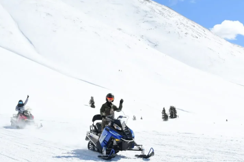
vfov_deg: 20.4
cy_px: 96
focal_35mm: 67
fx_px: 452
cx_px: 151
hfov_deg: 30.1
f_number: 9
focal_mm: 31
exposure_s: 1/1600
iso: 320
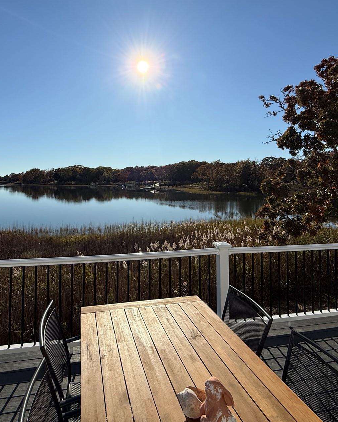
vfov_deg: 74.2
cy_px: 169
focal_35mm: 22
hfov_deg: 62.9
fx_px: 275
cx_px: 145
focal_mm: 2.22
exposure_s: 1/5155
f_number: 2.2
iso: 50
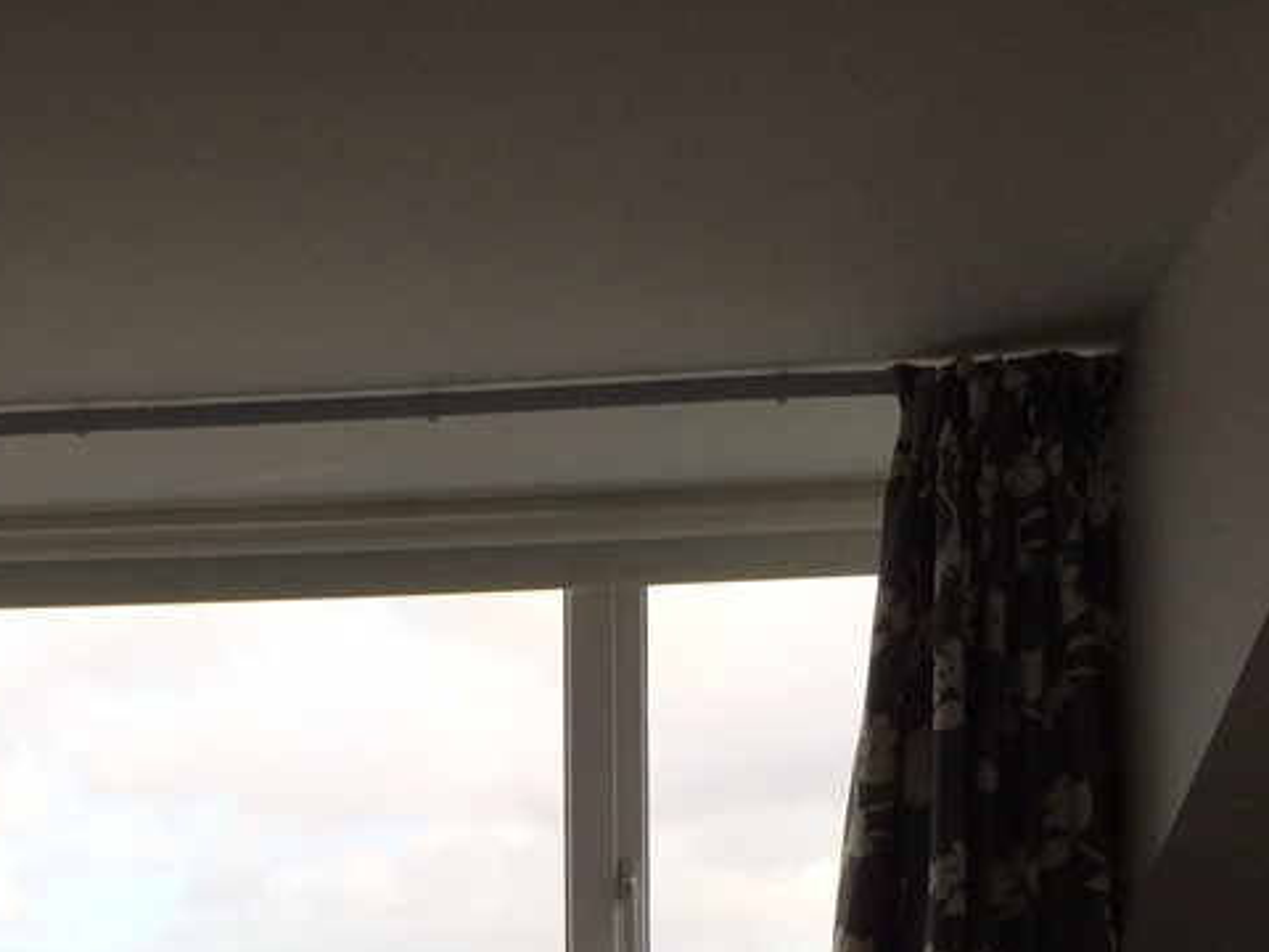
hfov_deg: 29.4
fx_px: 2346
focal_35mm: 64
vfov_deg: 22.0
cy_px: 984
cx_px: 217
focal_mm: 4.12
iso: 64
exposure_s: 1/912
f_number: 2.2
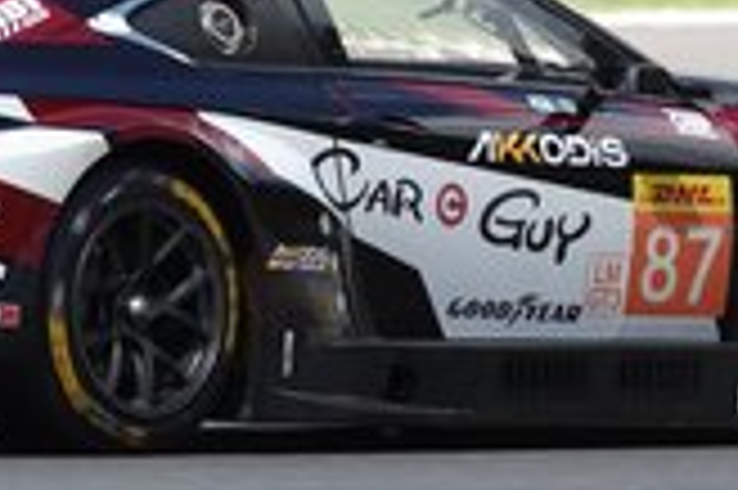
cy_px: 189
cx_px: 266
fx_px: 16854
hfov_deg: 2.5
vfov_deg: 1.7
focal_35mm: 823
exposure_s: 1/800
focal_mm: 110.13
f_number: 4
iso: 200
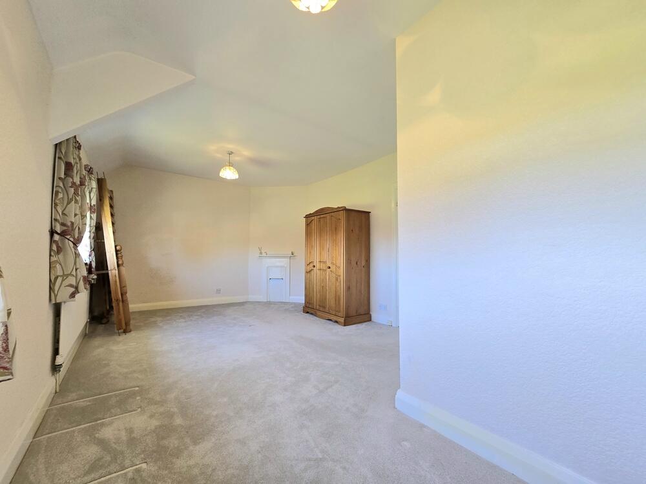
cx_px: 323
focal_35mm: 13
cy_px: 242
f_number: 2.2
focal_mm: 2.2
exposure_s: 1/50.3
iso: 80
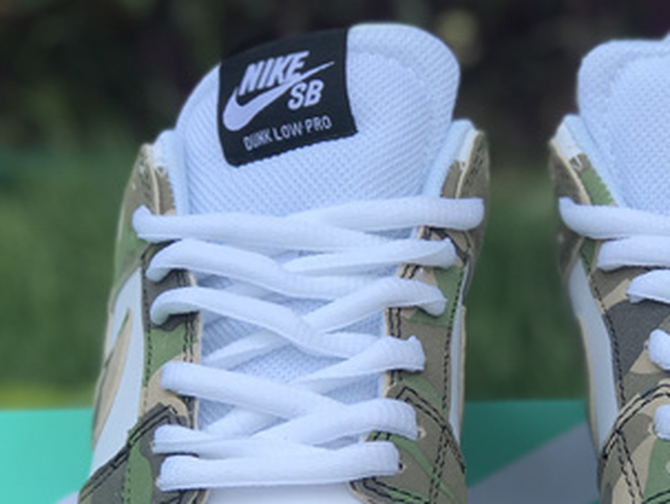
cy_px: 364
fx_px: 2694
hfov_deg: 14.1
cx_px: 542
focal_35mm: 139
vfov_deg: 10.7
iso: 20
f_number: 2.8
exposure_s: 1/424
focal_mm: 6.6
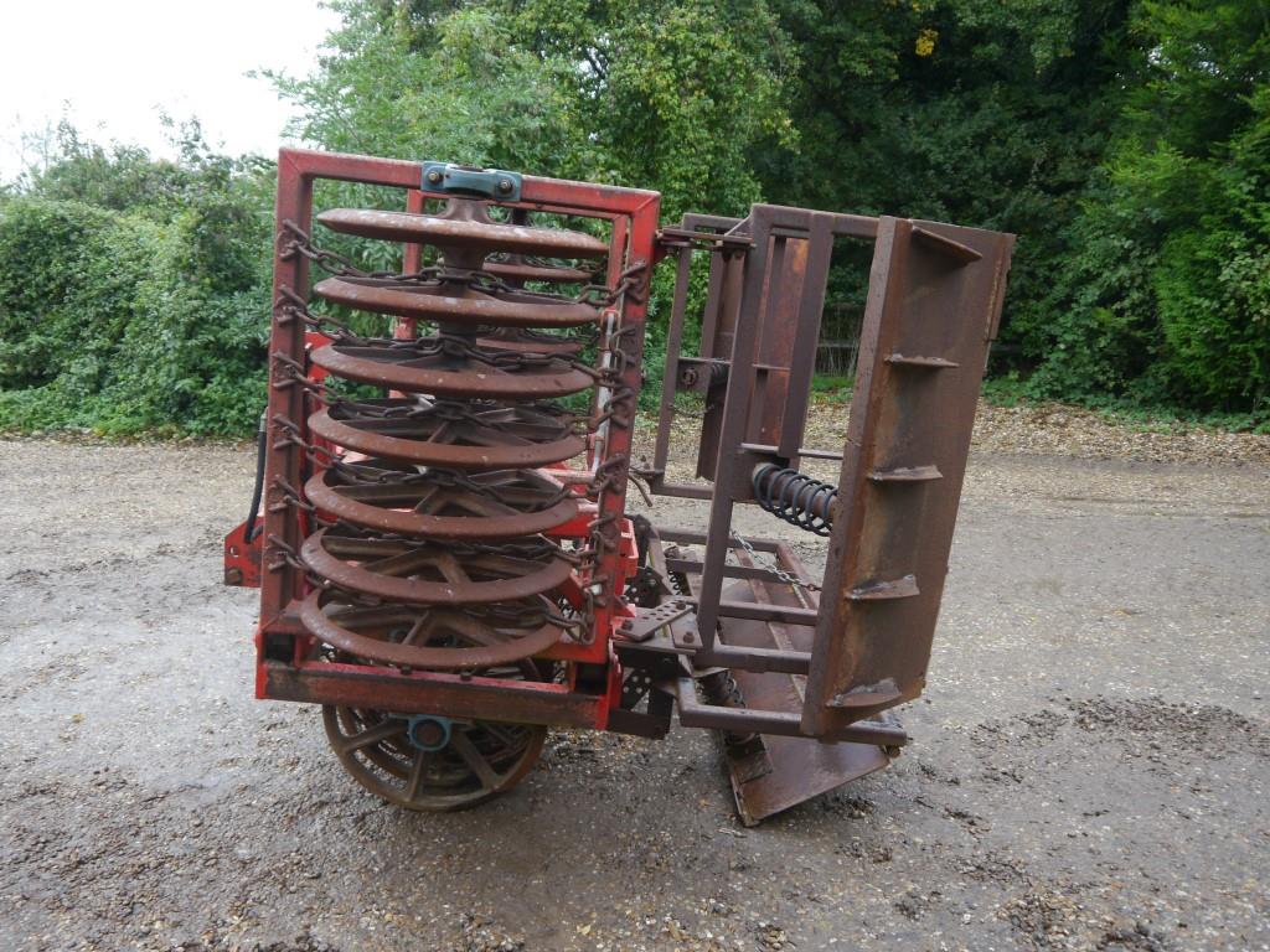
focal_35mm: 28
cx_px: 635
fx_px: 1027
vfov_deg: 49.7
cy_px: 476
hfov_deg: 63.4
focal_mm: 14
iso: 160
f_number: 3.5
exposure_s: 1/80
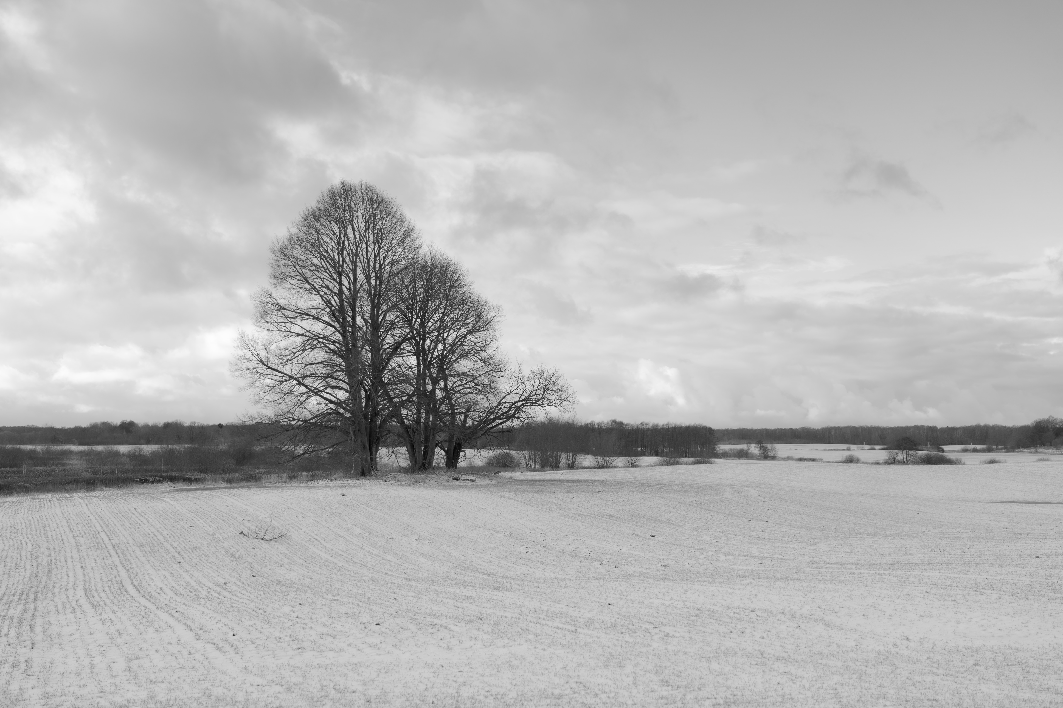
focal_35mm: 41
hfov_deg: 47.4
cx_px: 532
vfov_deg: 32.6
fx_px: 1211
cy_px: 354
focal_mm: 41
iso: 100
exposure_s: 1/250
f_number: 4
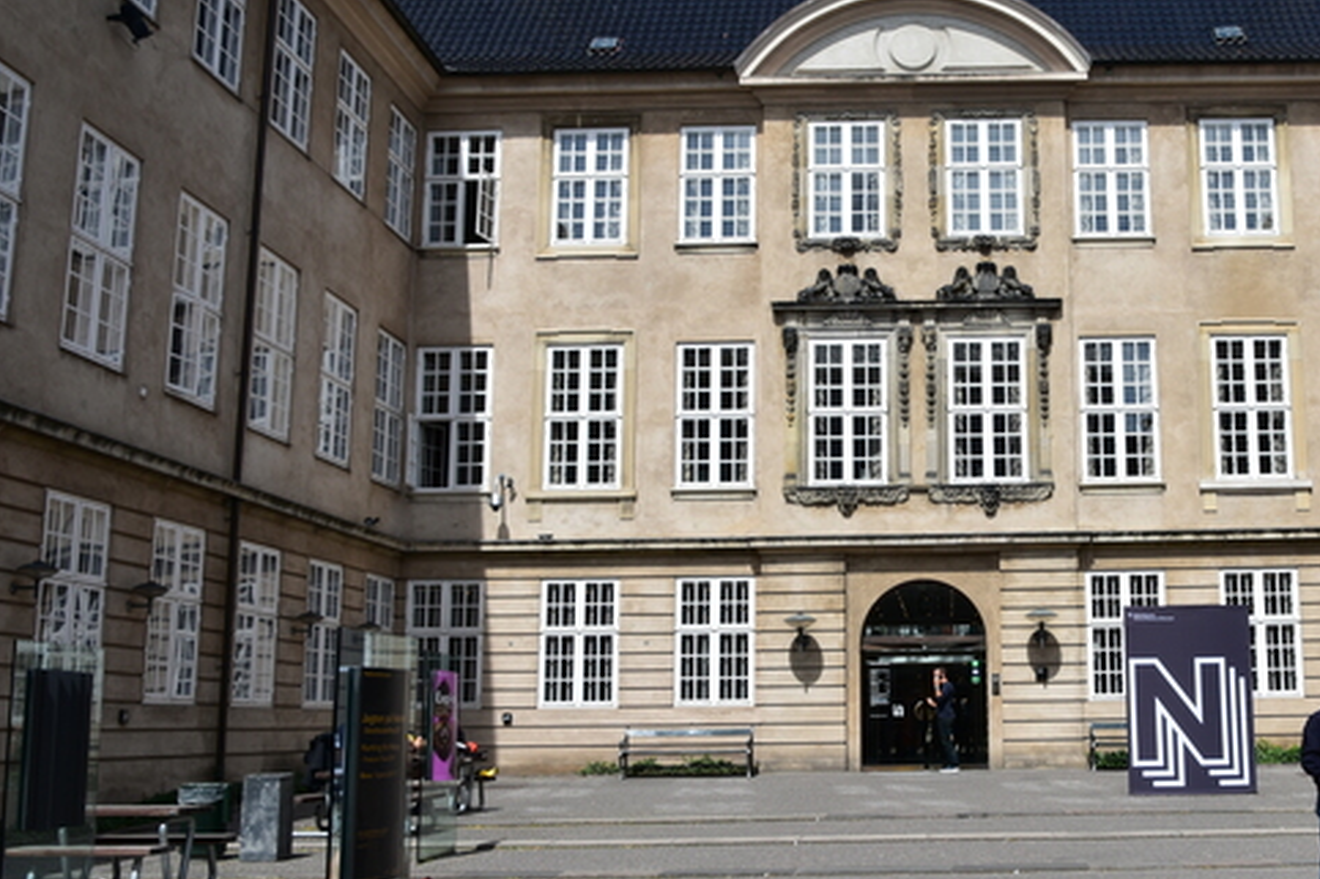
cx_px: 934
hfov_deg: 45.3
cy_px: 427
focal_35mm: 42
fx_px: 1539
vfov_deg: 31.9
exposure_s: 1/125
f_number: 11
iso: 100
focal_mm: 18
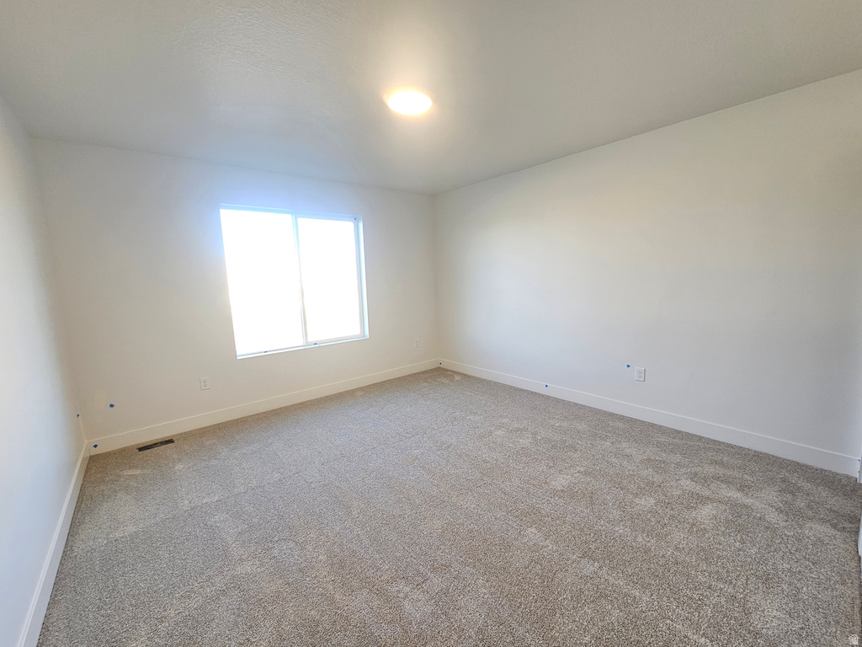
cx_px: 431
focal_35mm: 13
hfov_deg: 106.2
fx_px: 324
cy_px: 324
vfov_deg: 89.9
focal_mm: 2.2
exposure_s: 1/60
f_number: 2.2
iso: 80
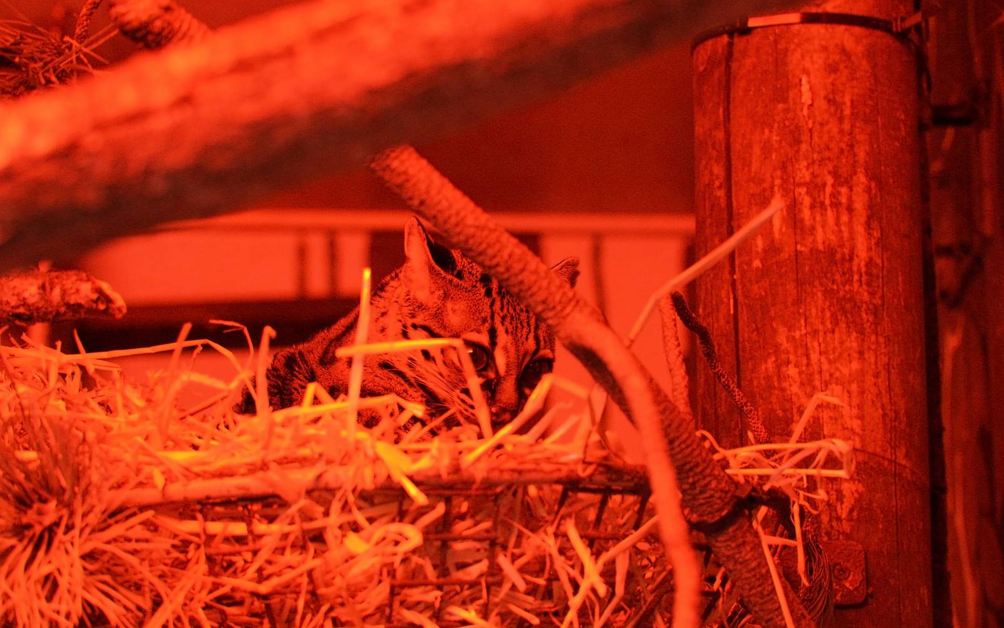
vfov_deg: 12.2
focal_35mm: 107
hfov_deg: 19.5
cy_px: 317
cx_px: 502
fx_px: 2928
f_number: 4.5
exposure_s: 1/25
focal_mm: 70
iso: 3200
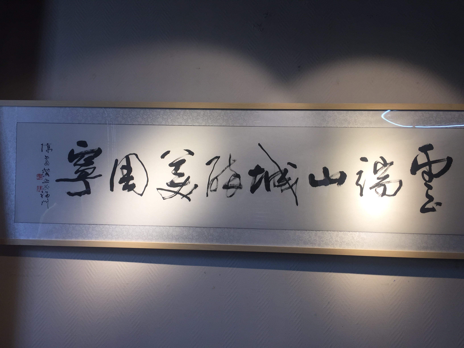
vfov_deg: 48.2
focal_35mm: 29
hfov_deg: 61.7
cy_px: 174
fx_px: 389
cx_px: 232
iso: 32
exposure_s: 1/100
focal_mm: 4.15
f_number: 2.2
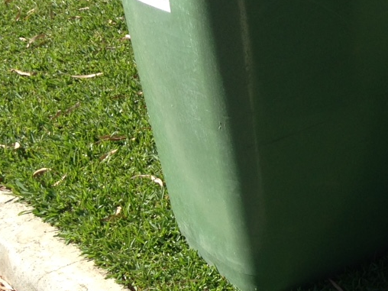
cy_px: 91
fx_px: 1188
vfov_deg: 13.9
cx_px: 577
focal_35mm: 106
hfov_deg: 16.9
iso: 50
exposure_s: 1/935
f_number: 2.4
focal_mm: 4.12
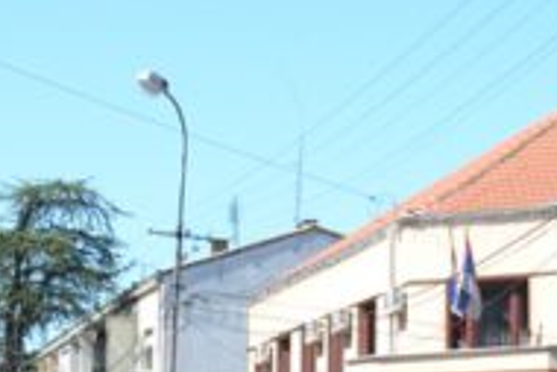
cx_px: 531
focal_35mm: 176
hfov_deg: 11.6
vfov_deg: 7.8
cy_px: 129
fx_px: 2725
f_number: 9
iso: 100
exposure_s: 1/80
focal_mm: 29
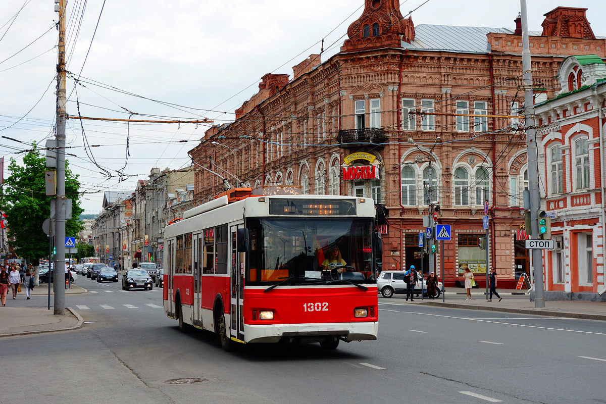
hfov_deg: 36.2
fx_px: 926
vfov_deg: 24.6
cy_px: 202
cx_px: 303
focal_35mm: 55
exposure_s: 1/500
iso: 125
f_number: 4.5
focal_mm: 20.41
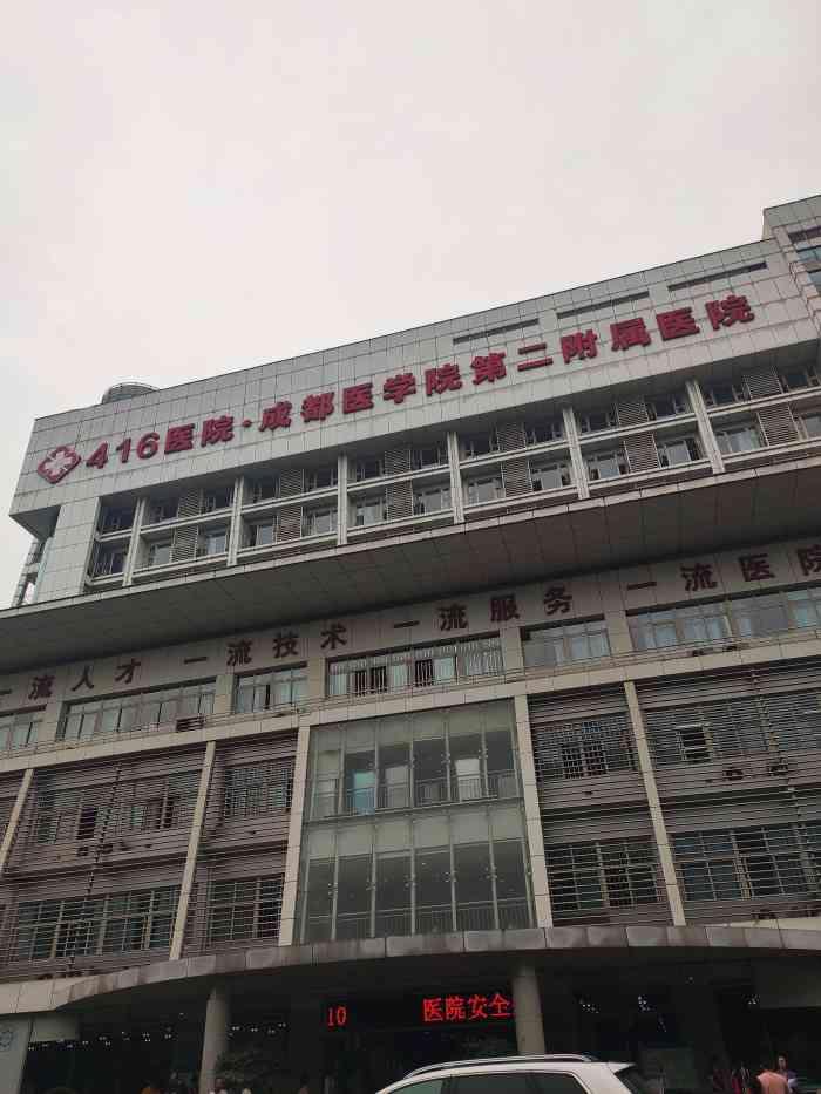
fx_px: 790
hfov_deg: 54.9
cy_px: 547
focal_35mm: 25
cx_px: 410
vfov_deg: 69.4
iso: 113
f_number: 1.79
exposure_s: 1/2000
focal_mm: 4.74
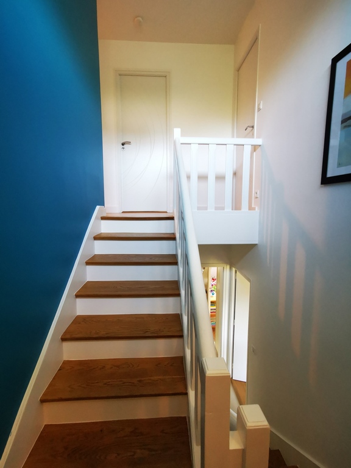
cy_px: 234
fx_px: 230
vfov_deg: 91.0
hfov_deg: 74.7
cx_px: 176
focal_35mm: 17
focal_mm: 2.26
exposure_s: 1/25
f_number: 2.2
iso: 320
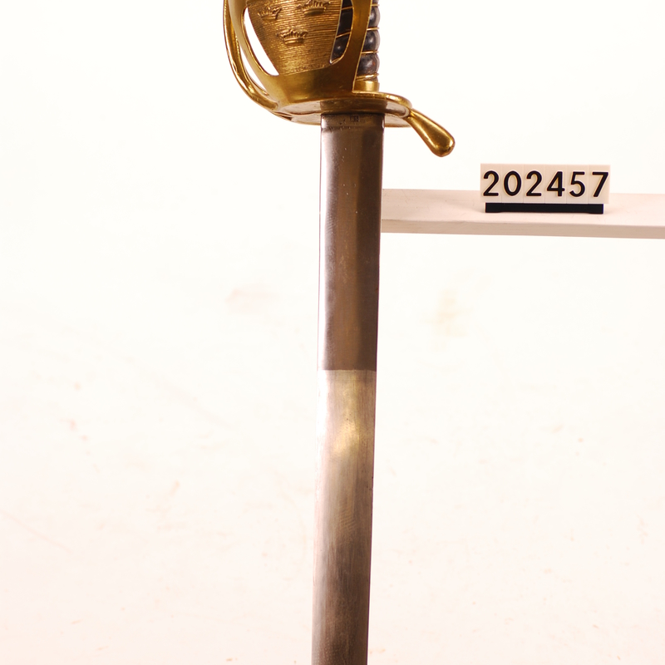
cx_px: 332
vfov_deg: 13.0
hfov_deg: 13.0
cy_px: 265
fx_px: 2912
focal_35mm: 134
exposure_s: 1/60
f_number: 5
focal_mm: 70
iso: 100
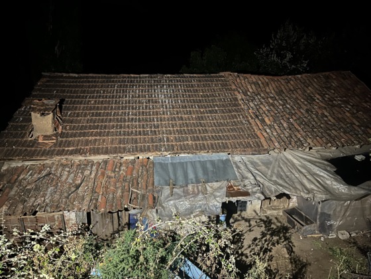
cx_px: 186
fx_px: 279
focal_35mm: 26
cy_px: 140
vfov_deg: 53.1
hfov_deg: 67.3
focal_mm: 5.1
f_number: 1.6
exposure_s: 1/9
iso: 800
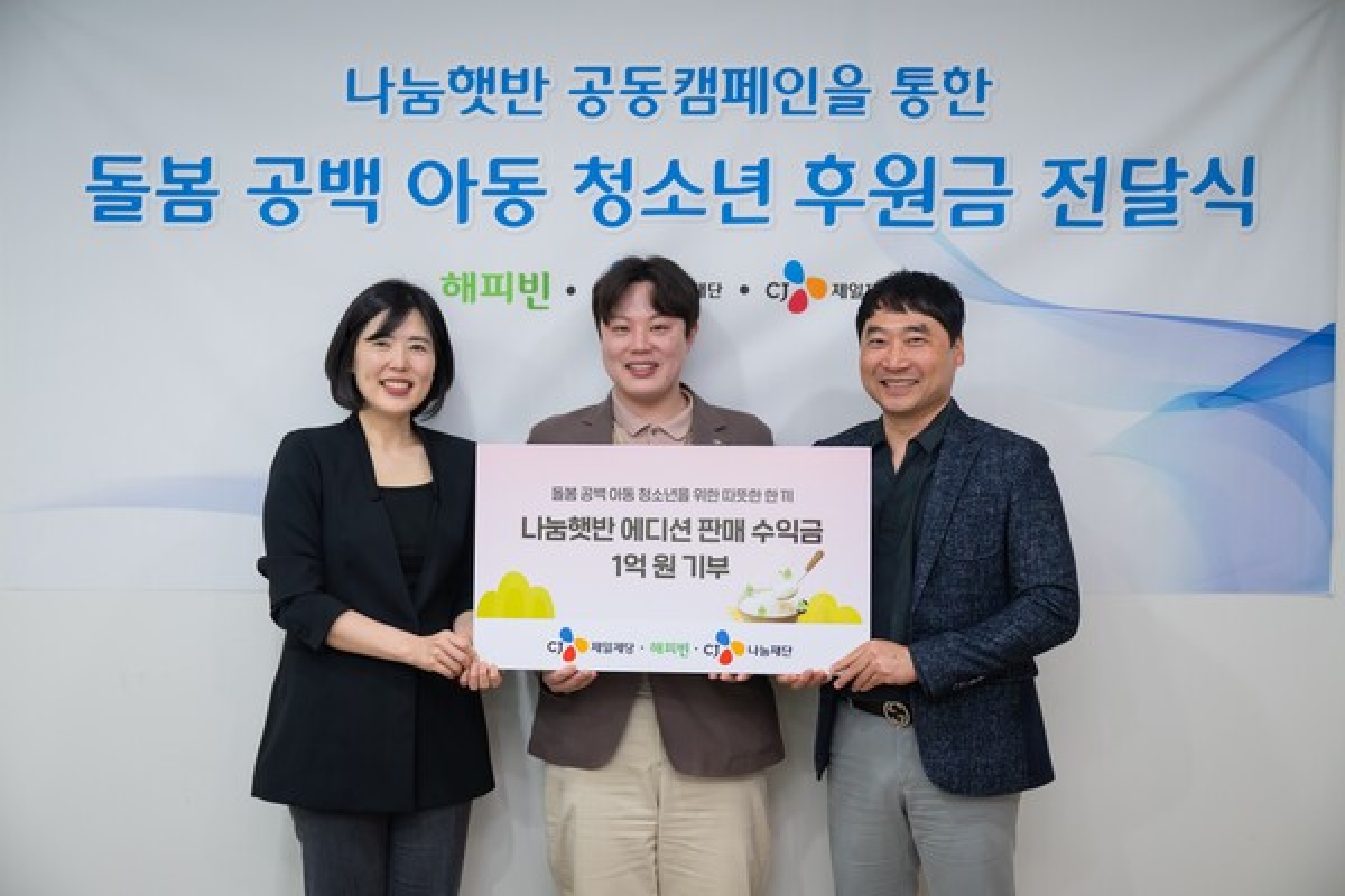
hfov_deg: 44.5
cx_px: 672
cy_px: 448
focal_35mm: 44
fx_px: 1644
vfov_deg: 30.5
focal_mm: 44
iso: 800
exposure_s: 1/160
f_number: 3.2
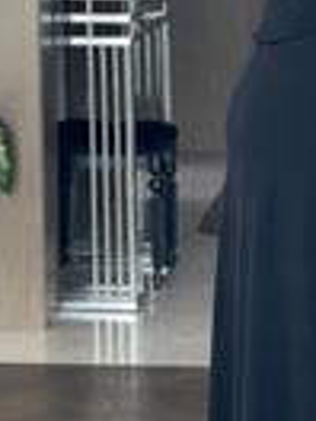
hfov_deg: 8.0
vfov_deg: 10.7
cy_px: 137
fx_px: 2240
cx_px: 322
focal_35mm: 184
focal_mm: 6.86
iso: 125
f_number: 1.78
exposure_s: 1/102
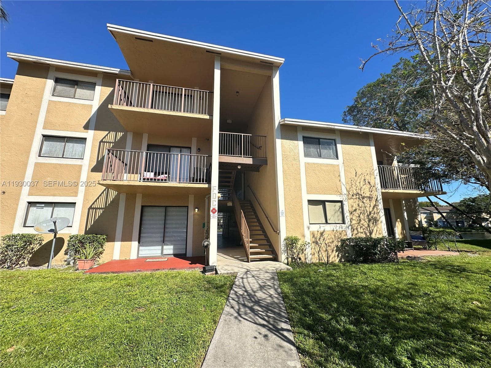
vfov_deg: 85.7
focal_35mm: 14
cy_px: 184
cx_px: 246
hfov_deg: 102.1
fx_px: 199
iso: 40
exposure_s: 1/1435
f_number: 2.2
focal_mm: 2.22
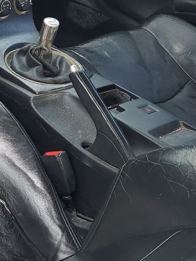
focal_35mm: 77
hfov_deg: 17.4
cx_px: -89
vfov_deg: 25.3
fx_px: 581
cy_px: 99
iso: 50
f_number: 1.5
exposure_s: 1/172
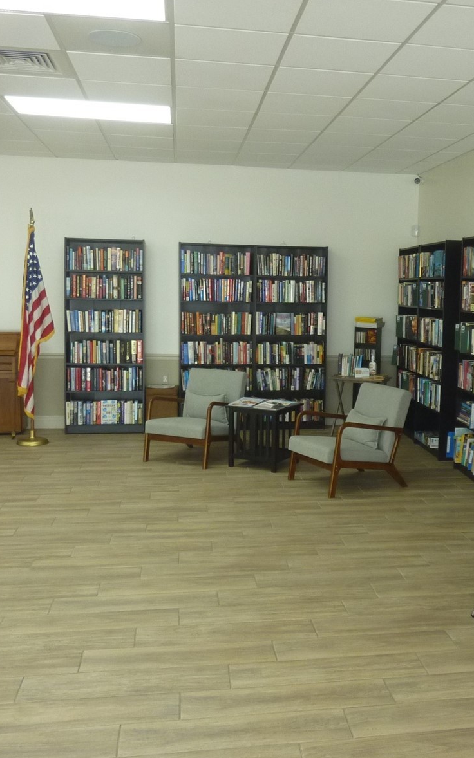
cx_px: 332
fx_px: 744
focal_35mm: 36
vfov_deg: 54.0
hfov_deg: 34.8
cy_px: 373
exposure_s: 1/30
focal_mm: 4.1
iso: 160
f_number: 3.3
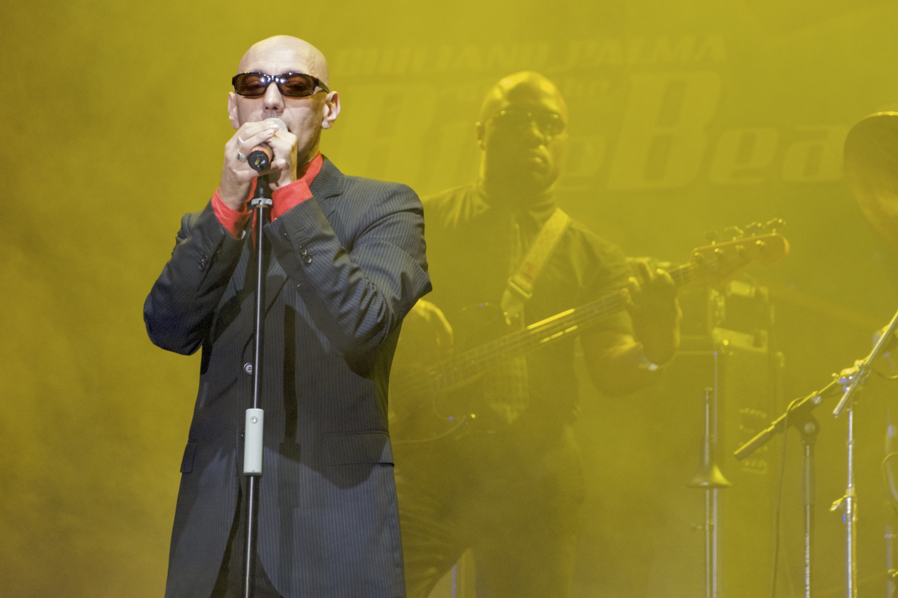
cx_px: 449
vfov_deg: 4.2
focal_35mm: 330
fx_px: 8229
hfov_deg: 6.2
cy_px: 299
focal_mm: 220
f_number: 8
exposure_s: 1/40
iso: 1000
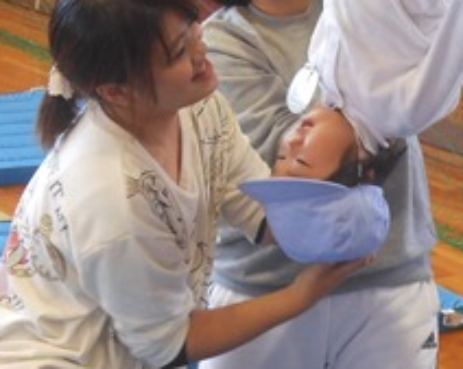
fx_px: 1738
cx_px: 424
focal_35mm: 127
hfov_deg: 15.0
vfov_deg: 12.0
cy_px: -4
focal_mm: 7.7
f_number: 3.8
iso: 200
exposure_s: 1/30
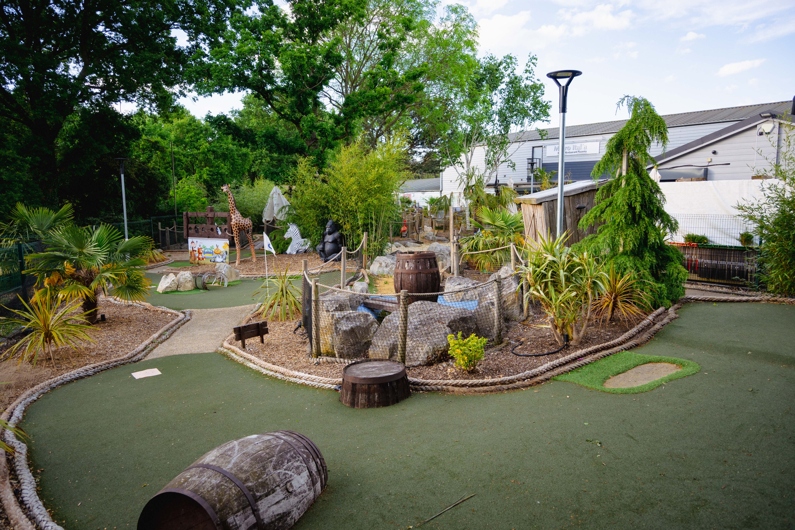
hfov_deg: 73.7
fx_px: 530
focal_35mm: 24
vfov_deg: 53.1
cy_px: 265
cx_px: 398
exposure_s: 1/320
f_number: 3.5
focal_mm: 16
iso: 160
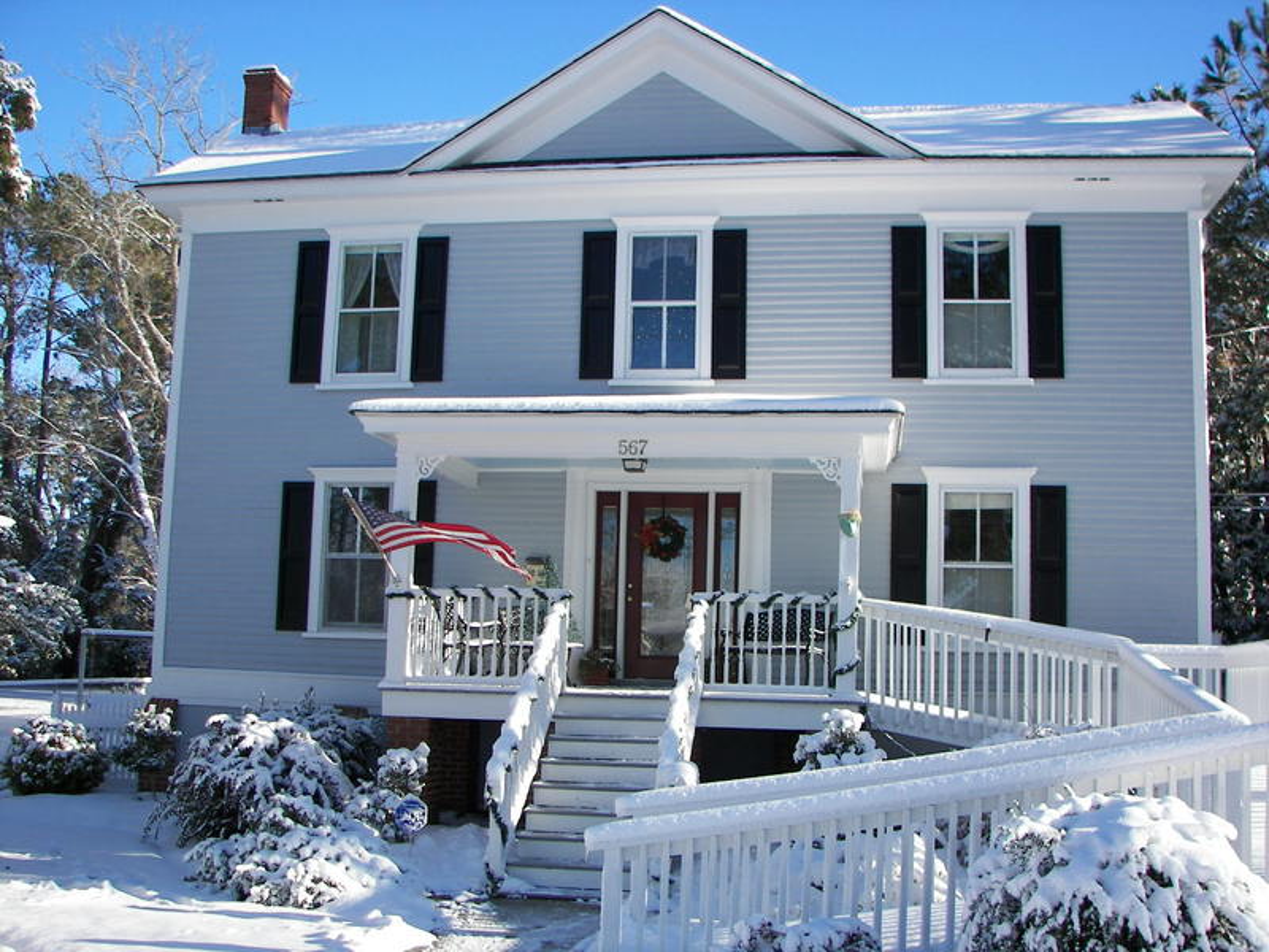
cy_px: 476
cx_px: 634
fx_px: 1320
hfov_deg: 51.4
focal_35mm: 36
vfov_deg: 39.7
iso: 50
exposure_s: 1/400
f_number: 2.8
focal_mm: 6
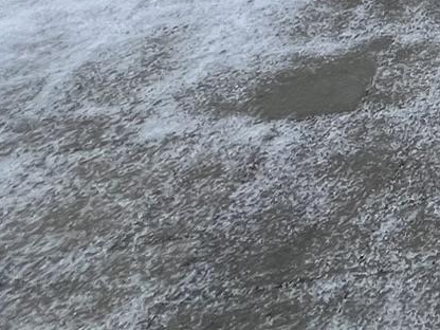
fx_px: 813
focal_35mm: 64
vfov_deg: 14.9
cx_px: 822
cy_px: -447
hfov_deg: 20.1
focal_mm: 1.57
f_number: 1.8
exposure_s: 1/612
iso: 32
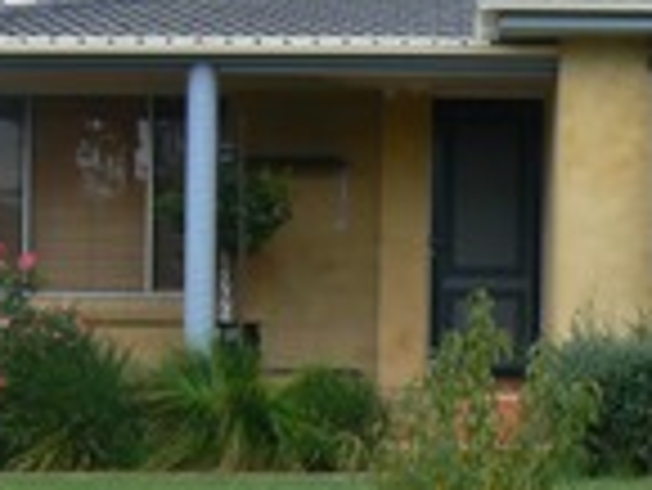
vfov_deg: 11.9
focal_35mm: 124
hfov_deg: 15.9
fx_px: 2338
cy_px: 357
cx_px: 337
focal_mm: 6
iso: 80
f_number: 5.6
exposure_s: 1/200
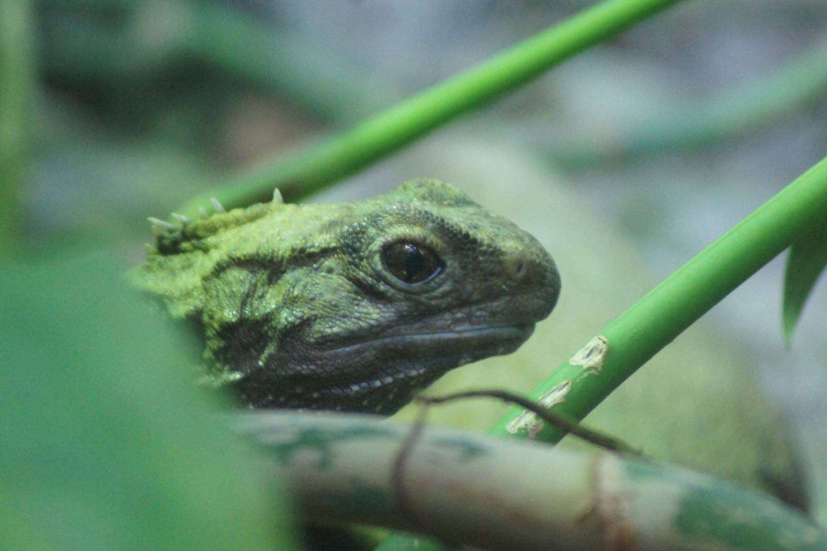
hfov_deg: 4.6
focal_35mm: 450
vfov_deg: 3.1
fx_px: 10332
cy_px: 276
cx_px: 414
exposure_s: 1/60
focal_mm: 300
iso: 3200
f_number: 5.6
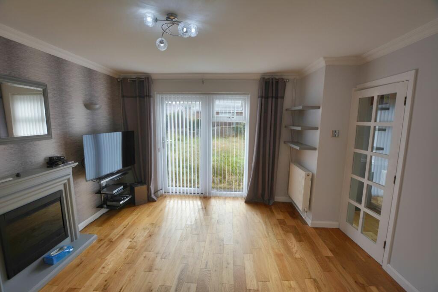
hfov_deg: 100.4
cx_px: 219
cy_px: 146
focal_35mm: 15
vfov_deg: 77.3
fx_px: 183
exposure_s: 1/125
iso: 200
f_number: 5.6
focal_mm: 10
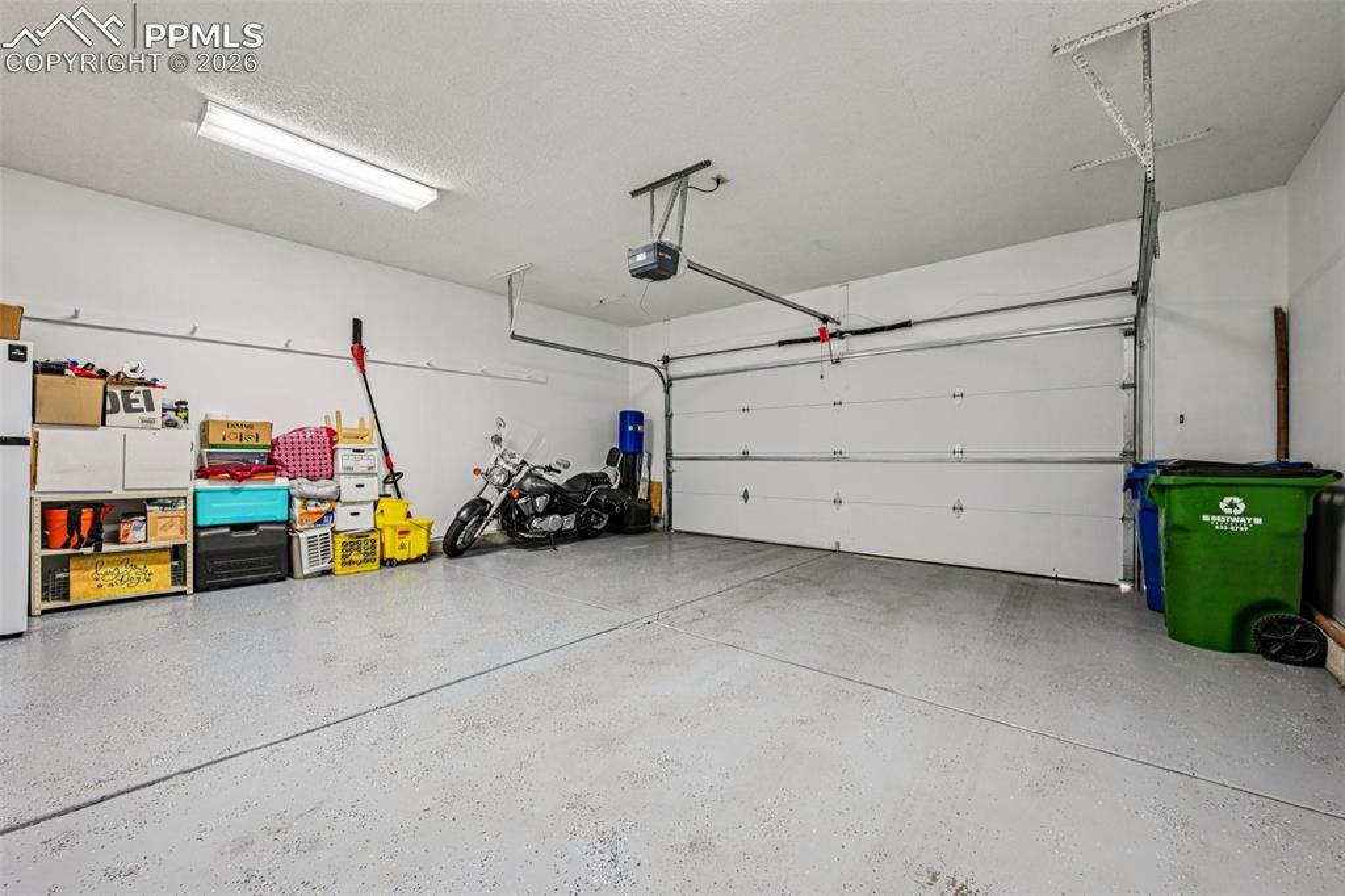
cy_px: 448
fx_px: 523
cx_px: 672
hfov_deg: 104.3
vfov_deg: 81.2
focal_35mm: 14
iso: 400
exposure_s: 1/10
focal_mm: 14
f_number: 11
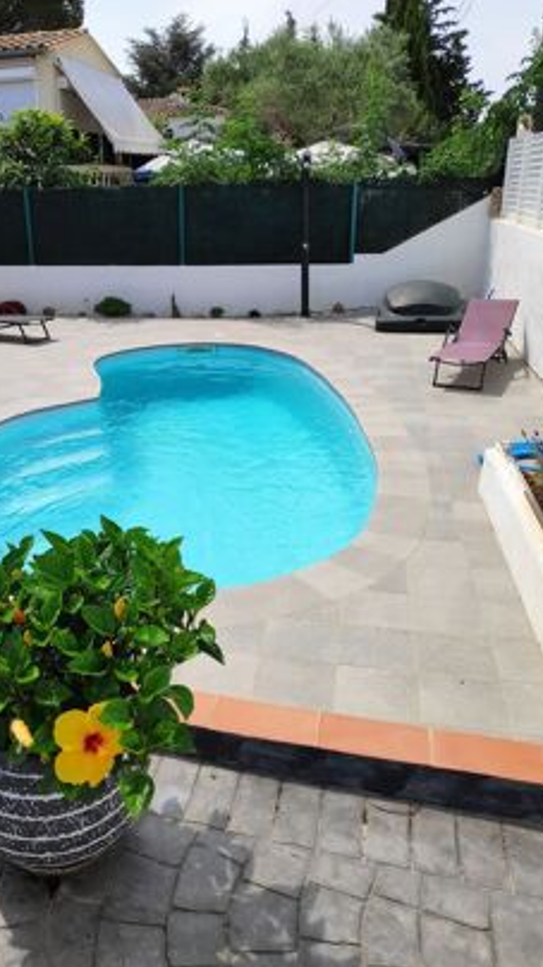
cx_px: 177
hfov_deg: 48.6
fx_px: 589
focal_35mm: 23
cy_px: 468
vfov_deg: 78.7
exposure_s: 1/1790
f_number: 1.9
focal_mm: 3.94
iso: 100
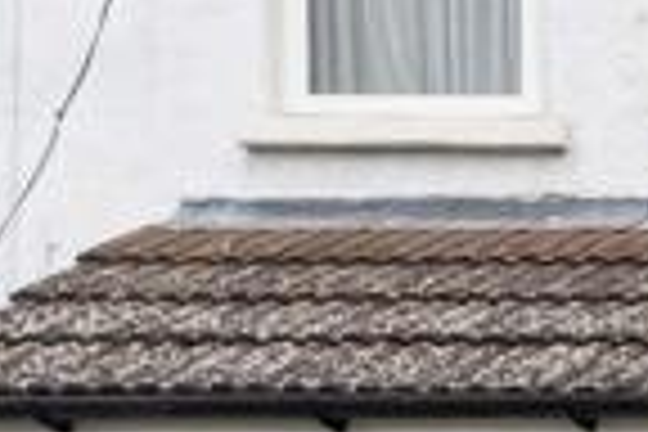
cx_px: 2228
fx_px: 2178
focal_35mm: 121
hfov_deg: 9.7
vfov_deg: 11.3
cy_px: 371
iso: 320
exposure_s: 1/60
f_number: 8
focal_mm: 17
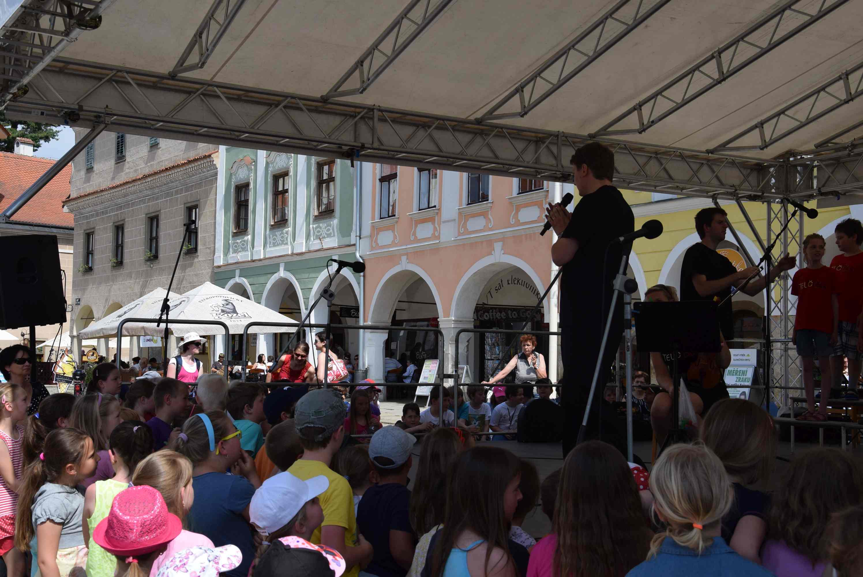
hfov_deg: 41.1
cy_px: 288
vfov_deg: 28.1
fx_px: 1152
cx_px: 432
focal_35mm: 48
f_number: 9
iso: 200
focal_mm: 32
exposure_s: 1/320
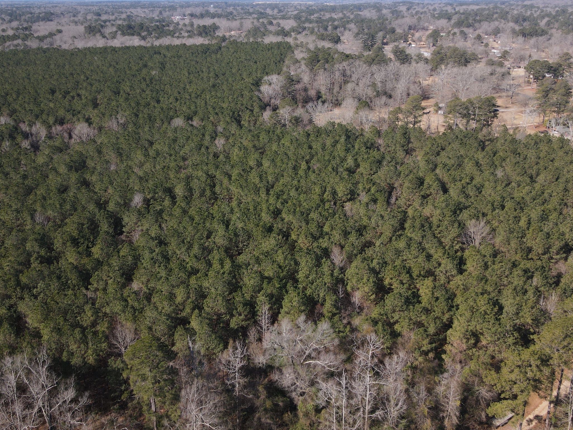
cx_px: 273
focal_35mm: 30
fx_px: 497
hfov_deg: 59.9
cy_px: 183
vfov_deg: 46.7
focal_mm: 4.5
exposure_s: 1/15
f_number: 2.8
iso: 200
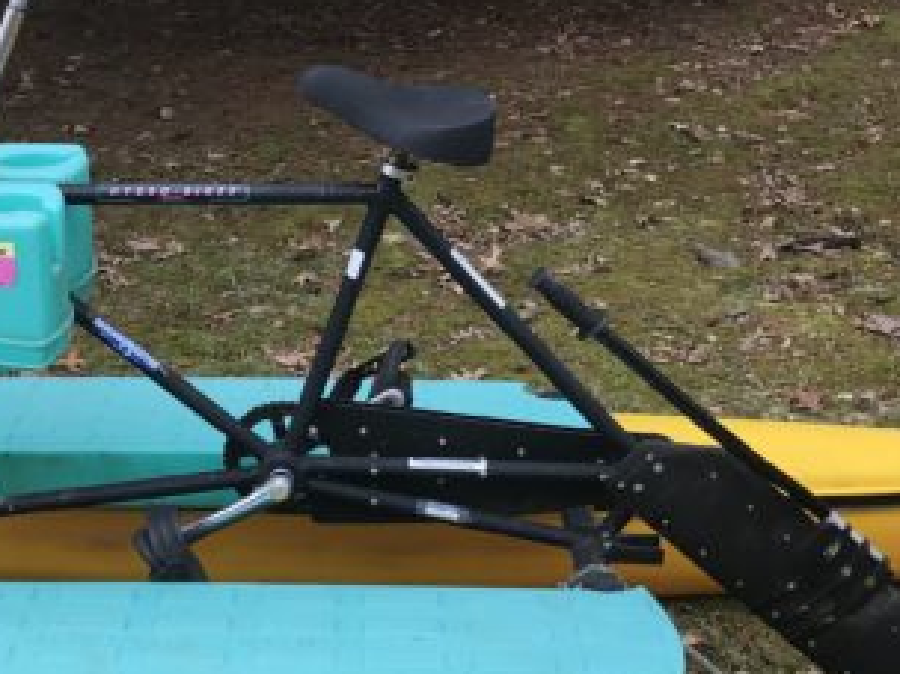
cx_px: 247
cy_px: 457
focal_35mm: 71
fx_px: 1845
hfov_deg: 27.1
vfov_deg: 20.6
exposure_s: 1/517
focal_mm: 3.99
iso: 20
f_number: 1.8
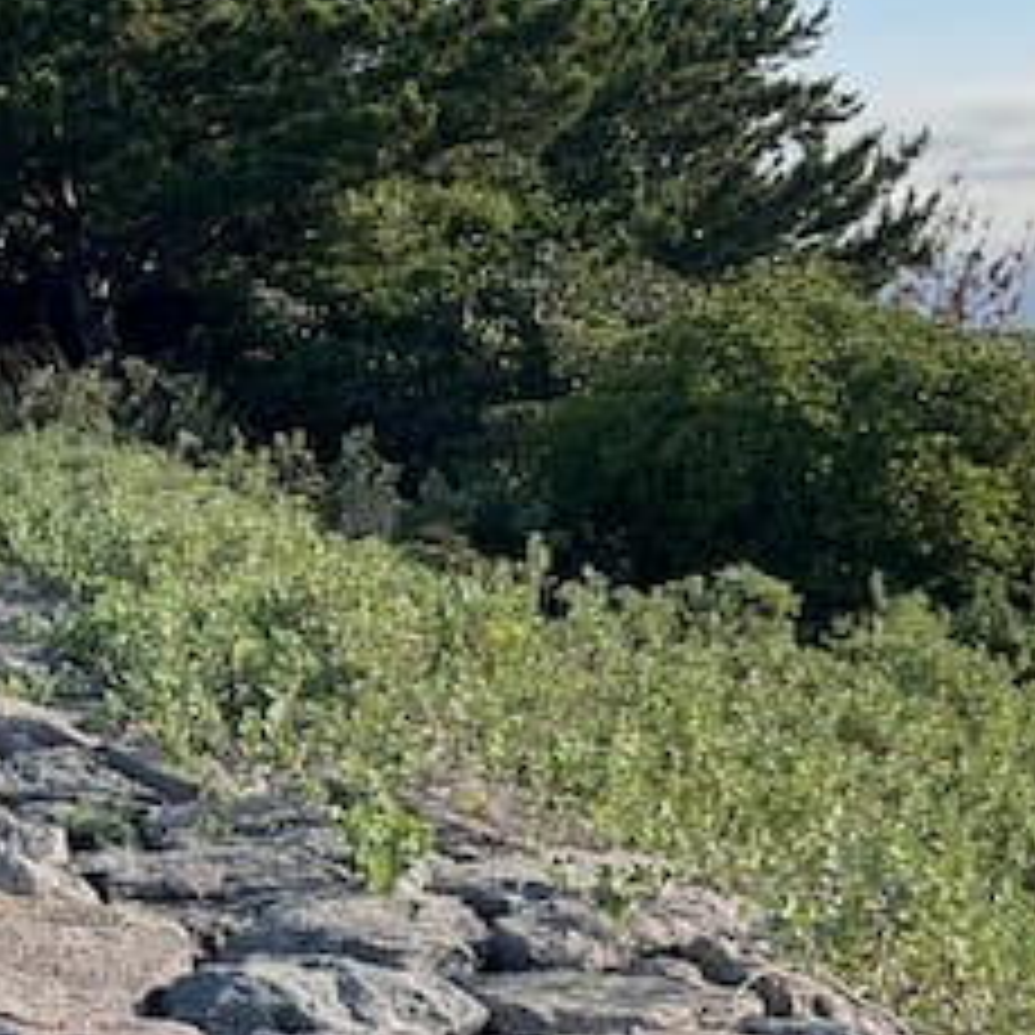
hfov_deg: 21.0
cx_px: 18
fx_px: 2706
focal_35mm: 80
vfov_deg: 20.9
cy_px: 1062
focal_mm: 5.7
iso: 50
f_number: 1.5
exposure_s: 1/1808
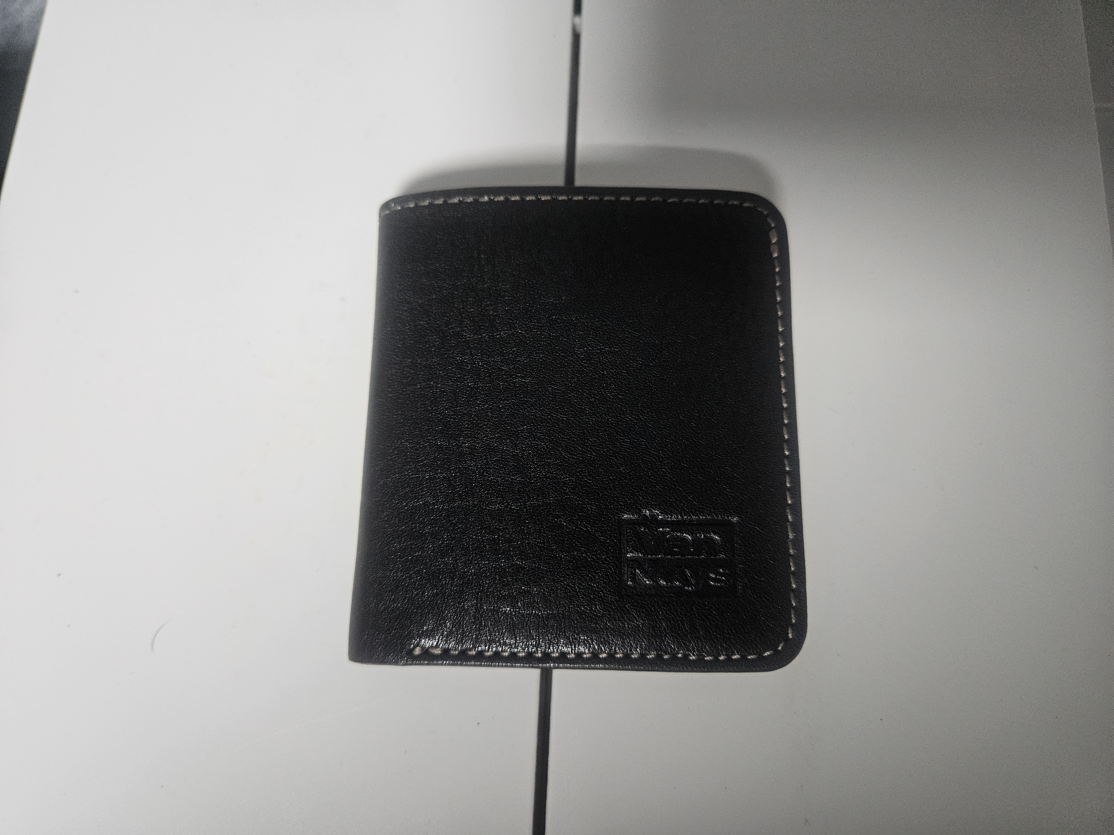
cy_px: 418
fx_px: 740
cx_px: 557
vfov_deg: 58.9
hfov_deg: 73.9
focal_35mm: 23
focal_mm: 5.4
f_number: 1.8
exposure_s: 1/120
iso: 640
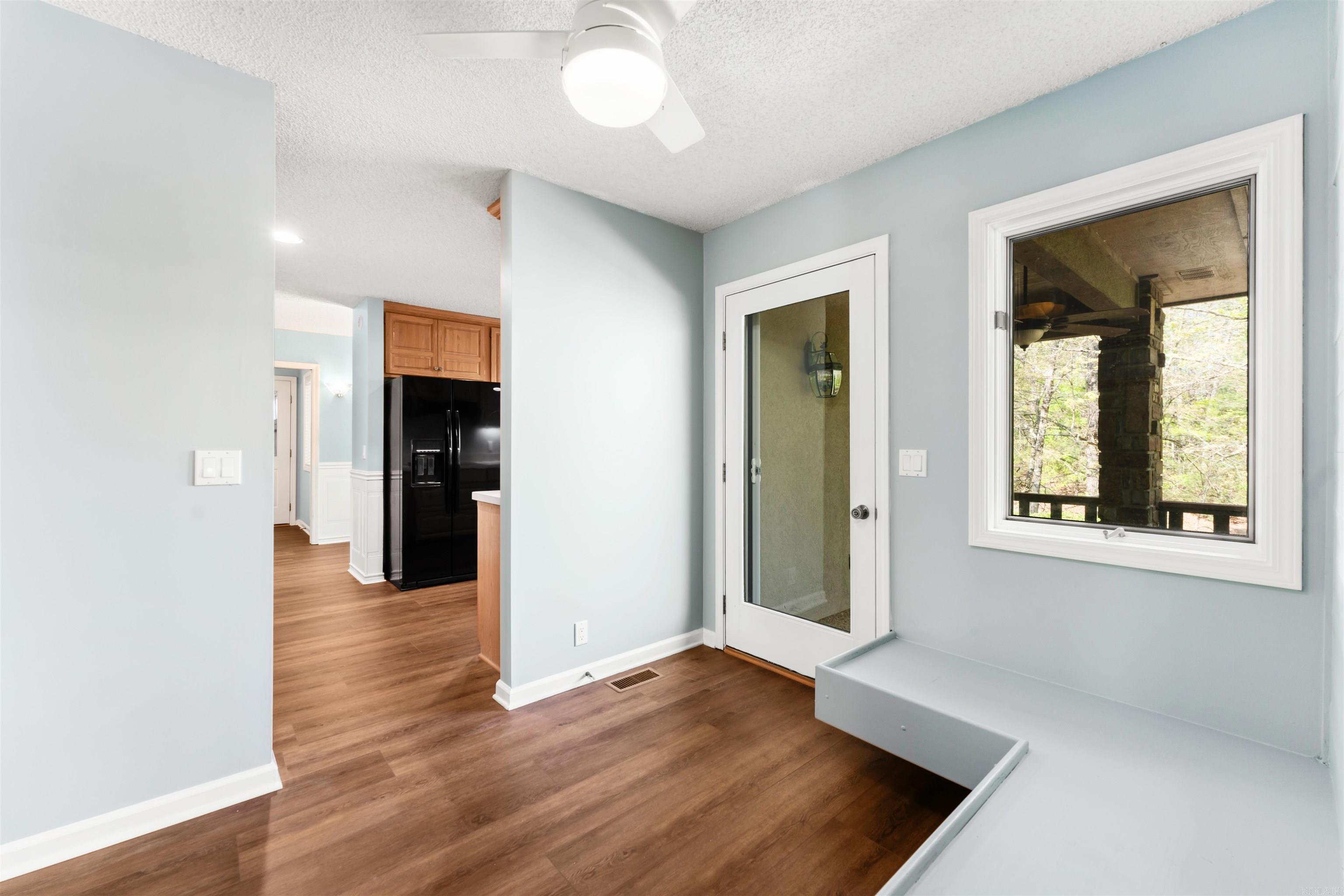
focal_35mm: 14
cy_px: 448
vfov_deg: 81.2
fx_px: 523
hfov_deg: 104.3
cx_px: 672
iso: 250
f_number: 8
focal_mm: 14
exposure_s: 1/100
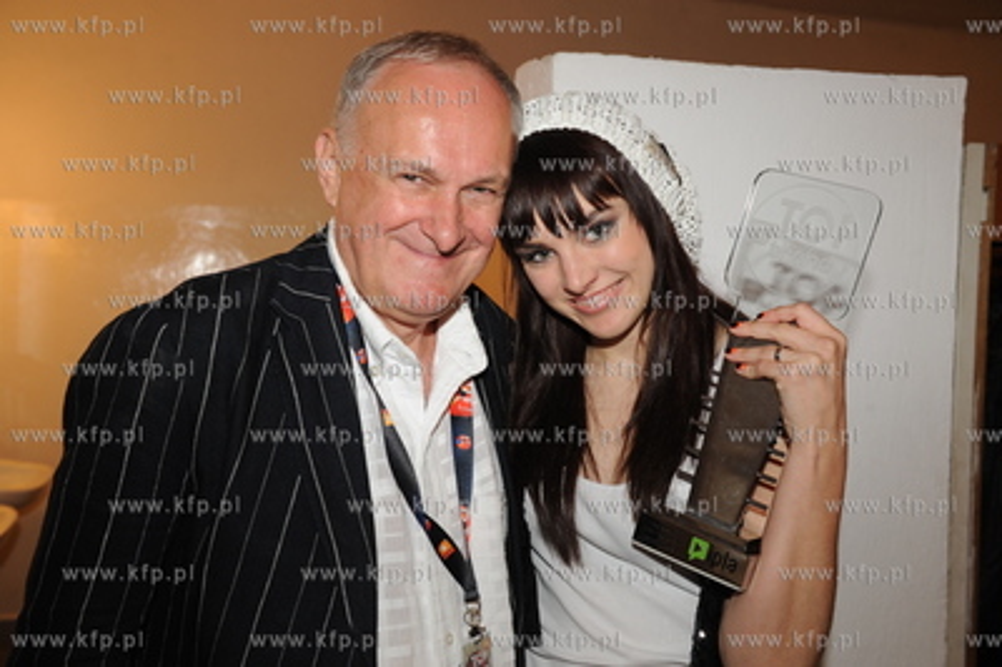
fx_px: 1112
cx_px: 501
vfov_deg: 33.3
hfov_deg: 48.5
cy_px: 334
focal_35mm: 40
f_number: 5.6
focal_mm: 40
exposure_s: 1/60
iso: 800
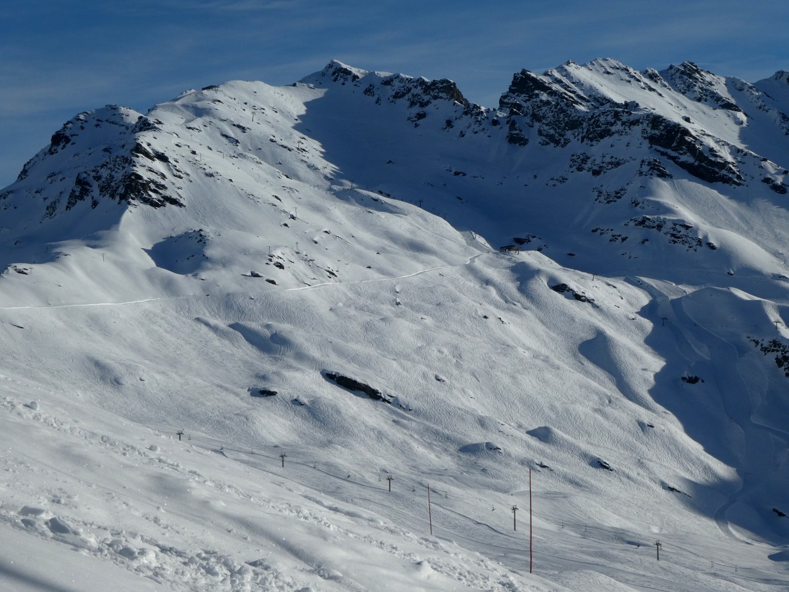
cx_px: 394
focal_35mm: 84
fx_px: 1915
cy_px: 296
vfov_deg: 17.6
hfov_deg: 23.3
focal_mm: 15
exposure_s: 1/1000
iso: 80
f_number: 6.3
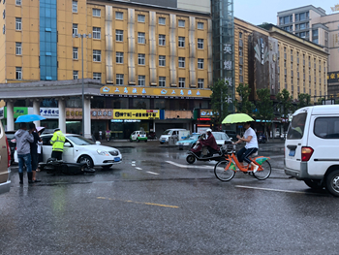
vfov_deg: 36.0
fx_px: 392
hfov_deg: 46.3
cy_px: 133
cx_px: 124
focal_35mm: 40
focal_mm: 3.99
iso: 25
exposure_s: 1/120
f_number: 1.8
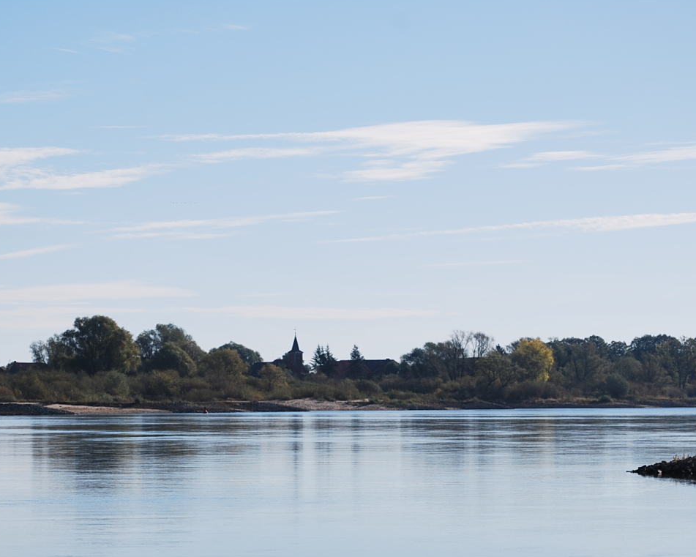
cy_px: 364
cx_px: 304
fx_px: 3296
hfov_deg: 12.1
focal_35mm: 160
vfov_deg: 9.7
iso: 100
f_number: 7.1
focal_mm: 72
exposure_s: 1/640
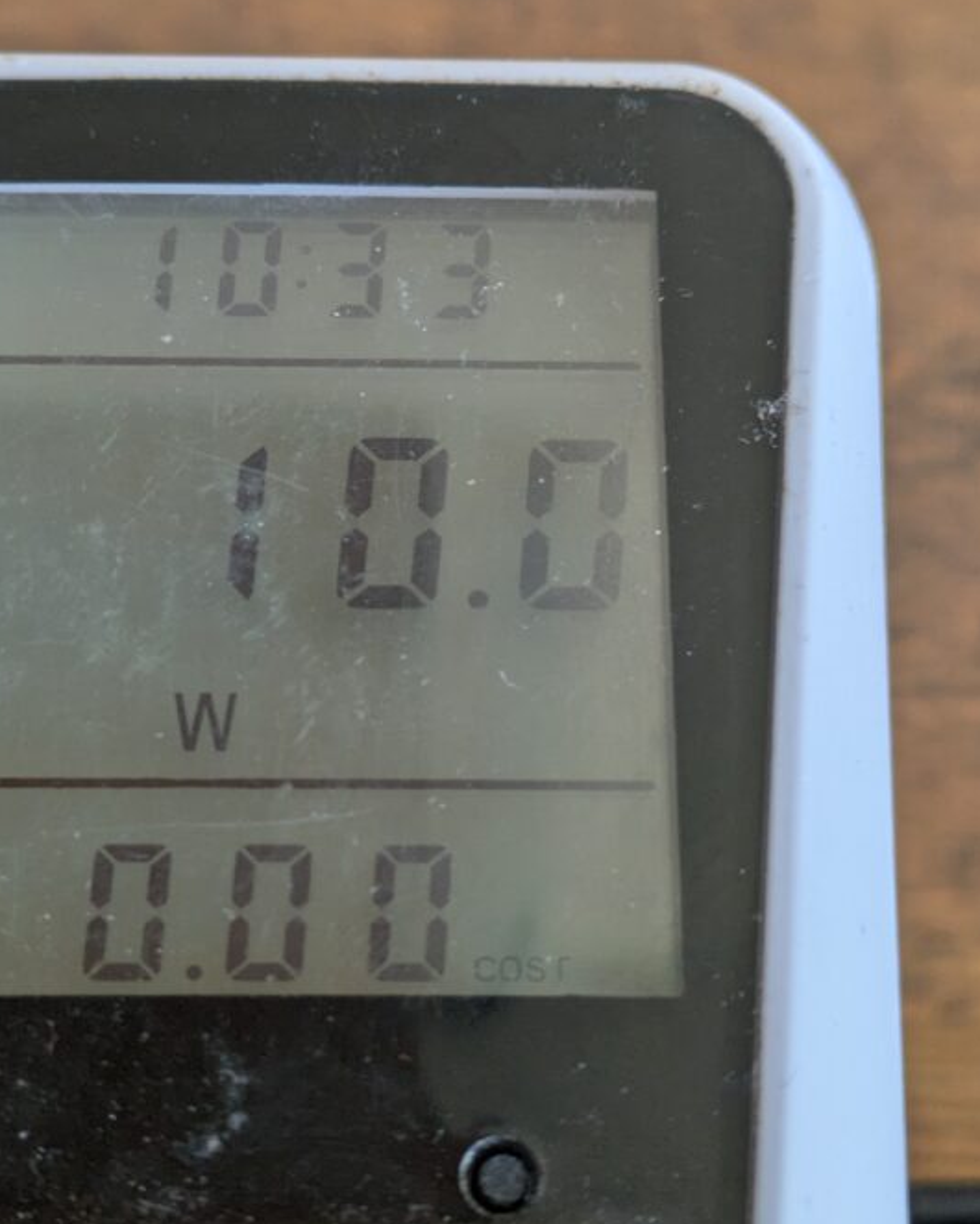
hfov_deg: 19.9
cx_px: 368
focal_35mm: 77
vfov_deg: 24.7
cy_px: 643
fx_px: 2790
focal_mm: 5.43
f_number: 1.89
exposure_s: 1/33.3
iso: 144
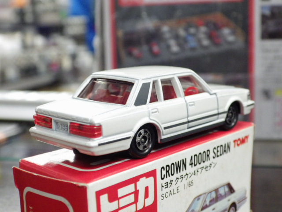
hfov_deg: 32.7
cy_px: 106
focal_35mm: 59
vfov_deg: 24.8
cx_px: 141
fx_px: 481
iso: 800
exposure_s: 1/40
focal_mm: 10.7
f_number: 4
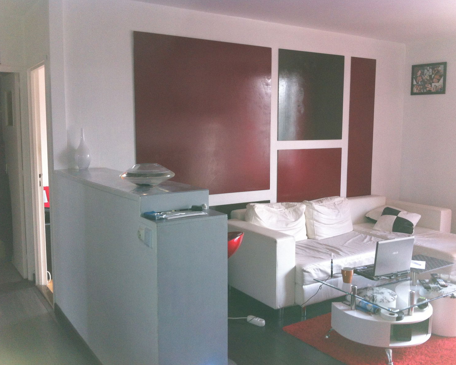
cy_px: 180
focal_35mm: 37
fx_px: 499
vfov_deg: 40.1
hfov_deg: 49.1
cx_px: 241
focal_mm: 3.85
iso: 125
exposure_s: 1/15
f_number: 2.8
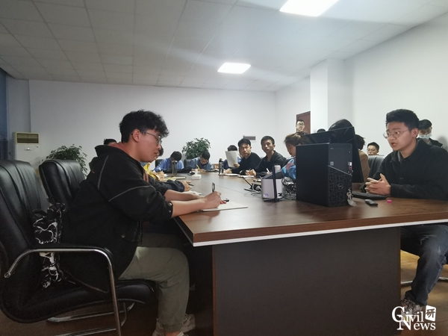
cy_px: 168
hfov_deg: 71.6
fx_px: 311
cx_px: 224
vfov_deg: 56.8
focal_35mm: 24
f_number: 2.2
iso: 320
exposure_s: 1/33.3
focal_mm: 2.35
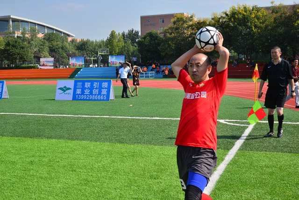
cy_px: 100
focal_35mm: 44
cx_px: 150
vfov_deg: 30.5
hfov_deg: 44.5
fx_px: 366
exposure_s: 1/1000
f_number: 16
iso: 1600
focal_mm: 44
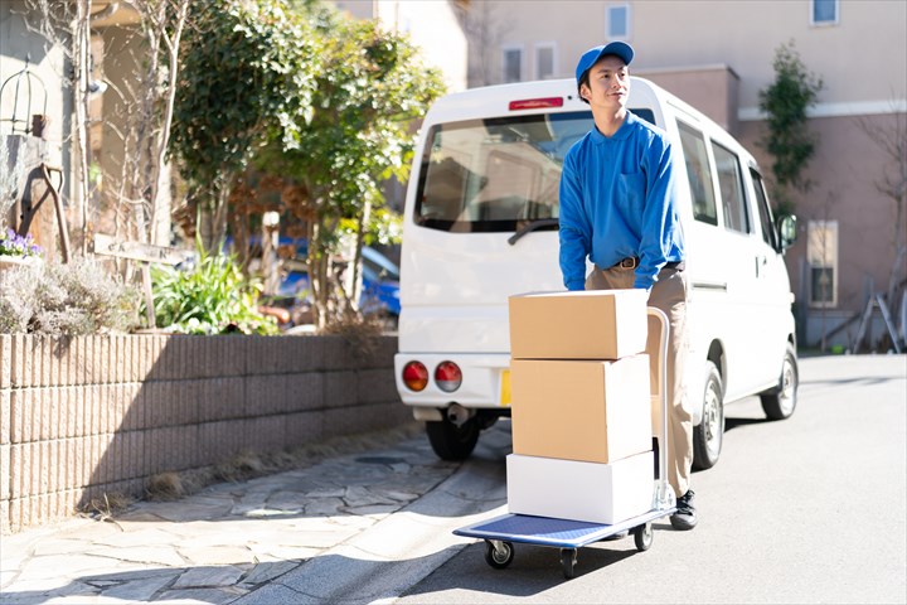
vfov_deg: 27.0
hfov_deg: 39.6
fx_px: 1260
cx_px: 454
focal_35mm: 50
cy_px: 302
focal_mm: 50
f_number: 1.4
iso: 100
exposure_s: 1/1000
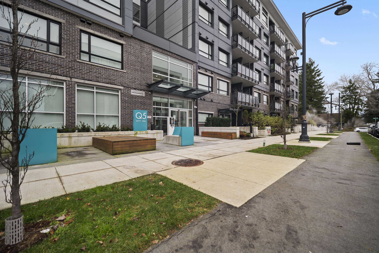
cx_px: 190
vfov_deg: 77.3
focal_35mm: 15
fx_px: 158
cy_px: 126
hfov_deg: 100.4
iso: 160
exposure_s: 1/50
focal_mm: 15
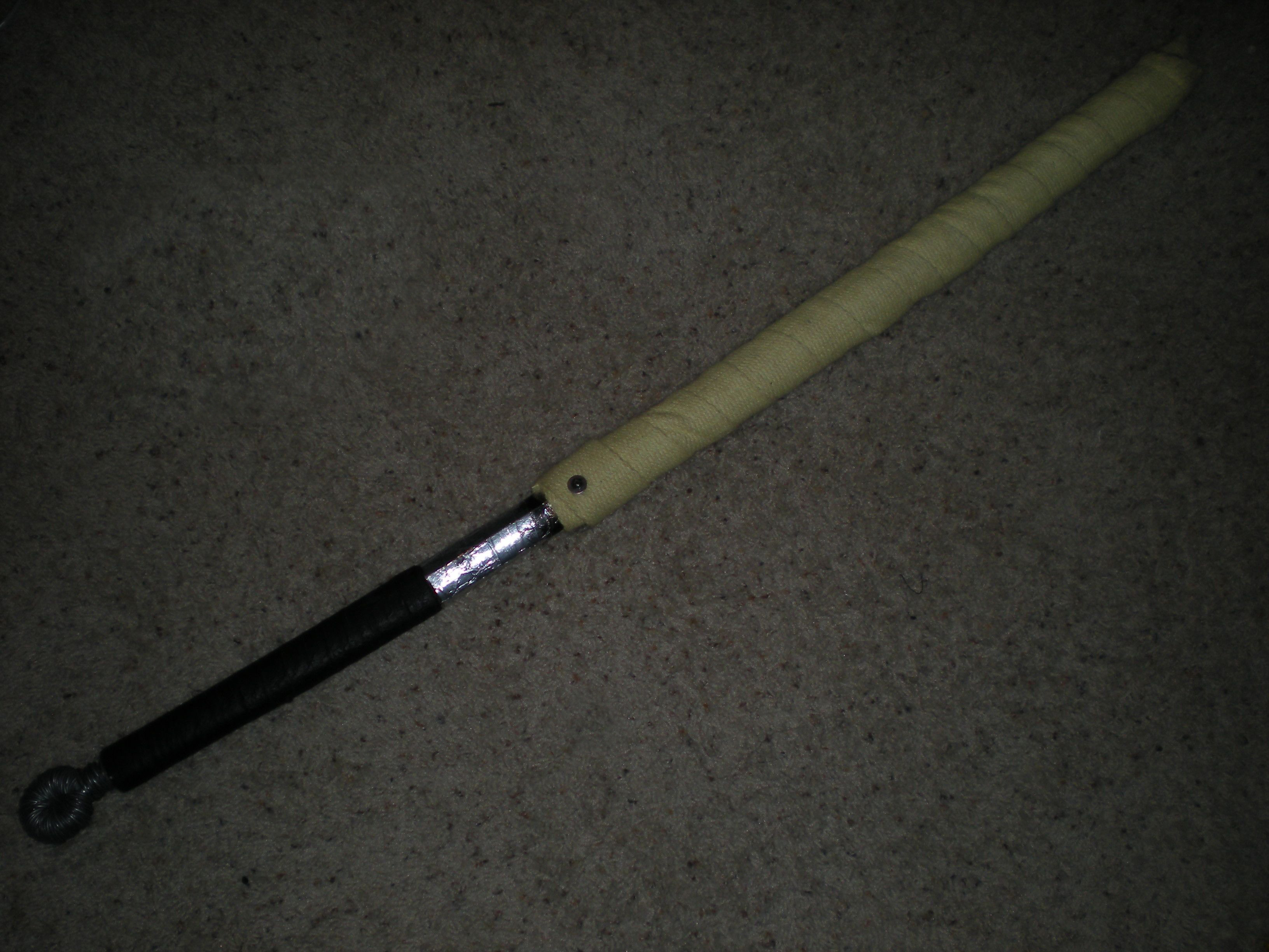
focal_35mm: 38
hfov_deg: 49.0
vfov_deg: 37.7
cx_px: 634
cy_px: 476
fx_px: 1393
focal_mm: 6.3
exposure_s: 1/60
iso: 64
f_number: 3.1
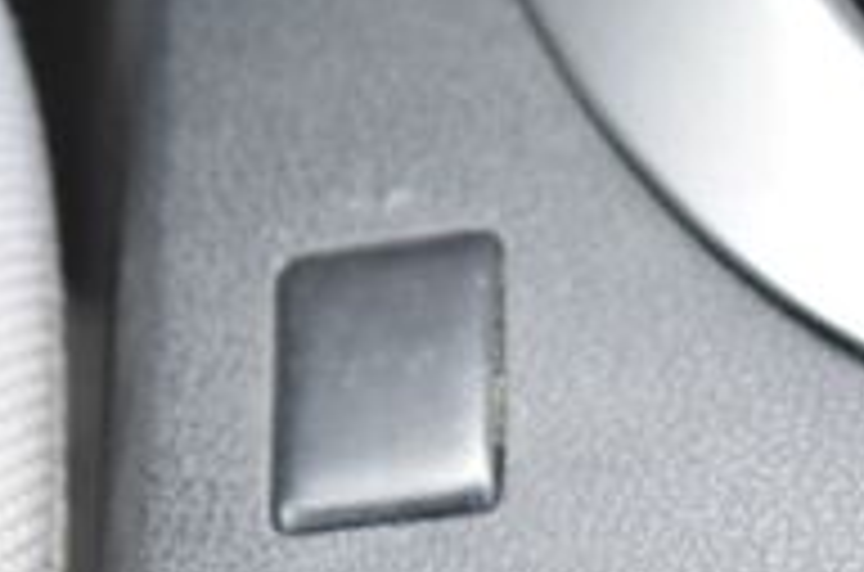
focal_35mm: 276
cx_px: 392
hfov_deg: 7.5
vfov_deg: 4.9
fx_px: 6600
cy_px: 914
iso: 1800
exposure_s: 1/125
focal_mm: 55
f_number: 5.6
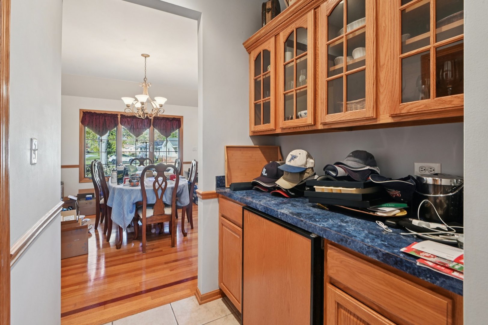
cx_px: 244
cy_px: 162
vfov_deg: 73.7
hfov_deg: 96.8
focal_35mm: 16
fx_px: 217
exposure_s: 1/6
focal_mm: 16
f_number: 13
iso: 400
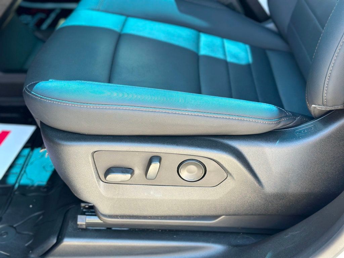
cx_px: 172
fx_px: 477
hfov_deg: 39.7
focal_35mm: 48
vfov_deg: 30.3
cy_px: 129
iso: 100
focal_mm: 6.86
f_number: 1.78
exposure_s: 1/172
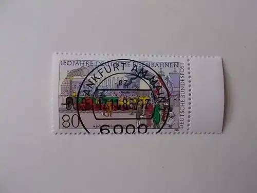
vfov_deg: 53.1
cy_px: 96
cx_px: 128
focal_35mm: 26
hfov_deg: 67.3
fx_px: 193
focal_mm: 4.6
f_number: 3.2
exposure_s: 1/20
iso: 200
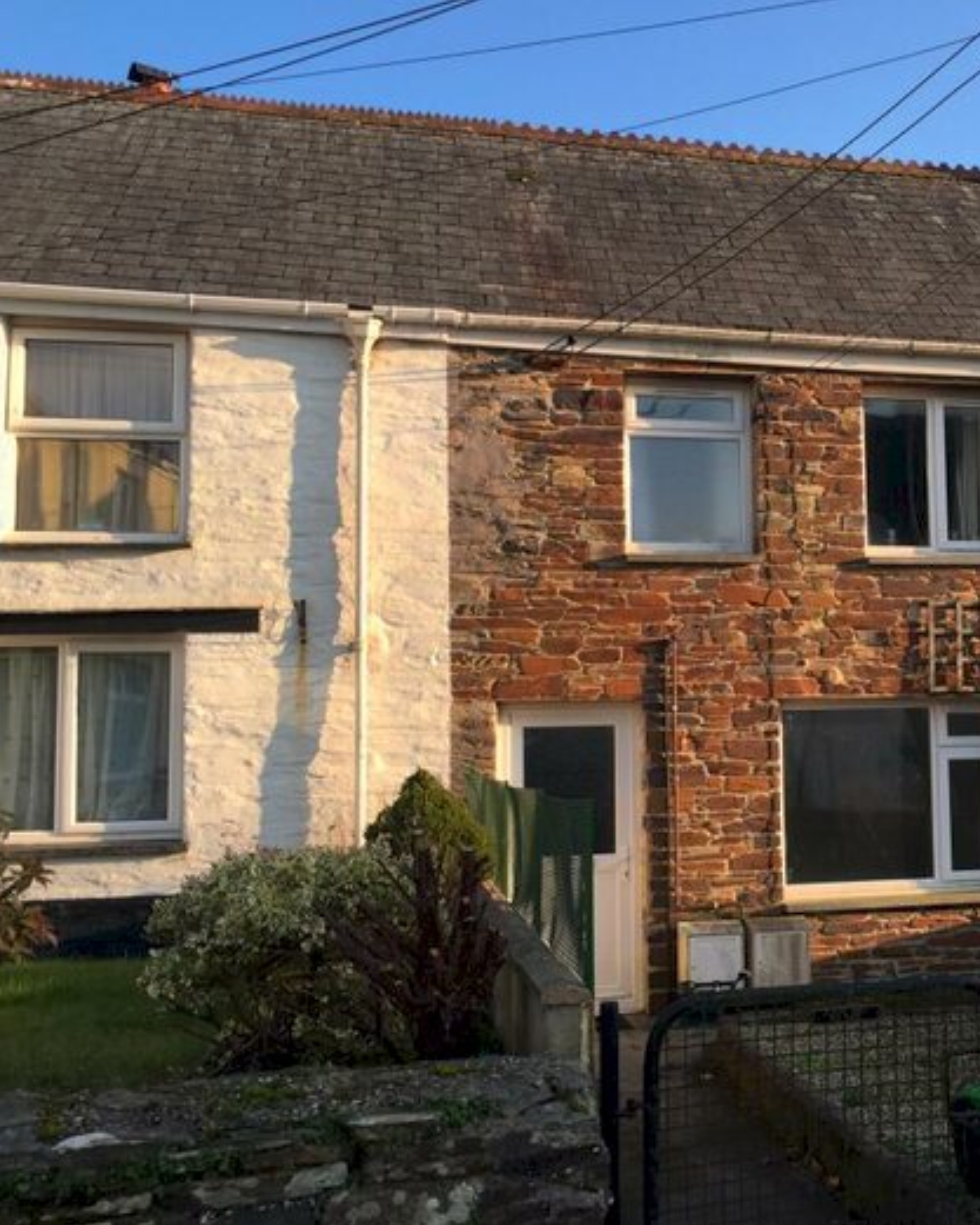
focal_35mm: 38
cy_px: 615
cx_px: 761
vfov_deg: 47.9
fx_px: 1377
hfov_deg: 38.0
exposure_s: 1/542
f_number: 2.2
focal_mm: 4.15
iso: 32
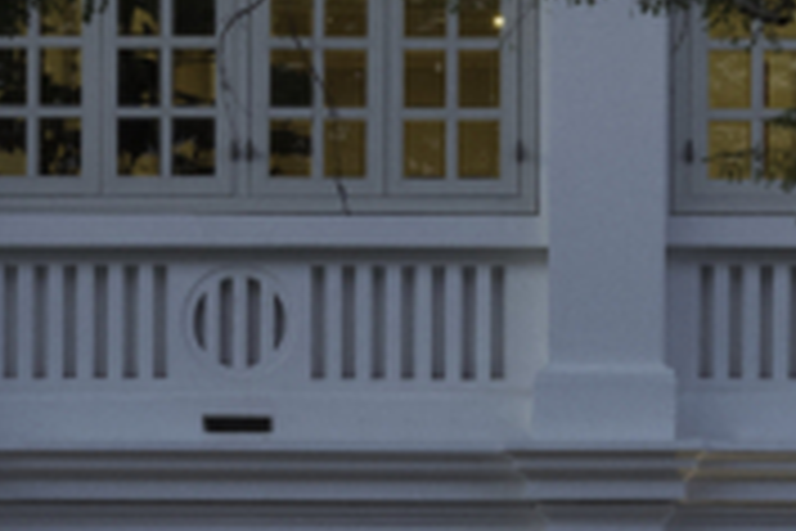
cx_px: 953
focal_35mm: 339
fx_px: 7495
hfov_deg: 6.0
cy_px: 99
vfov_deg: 4.1
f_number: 9
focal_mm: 50
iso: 1000
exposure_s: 1/8
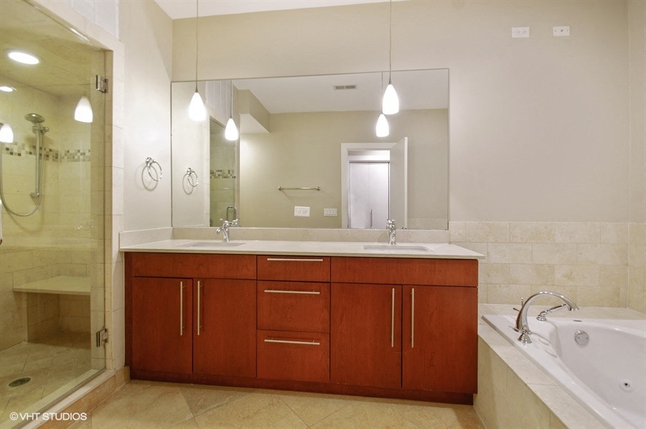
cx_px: 323
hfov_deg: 100.5
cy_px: 214
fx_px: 269
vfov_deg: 77.2
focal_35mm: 15
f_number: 8
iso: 200
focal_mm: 10
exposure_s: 1
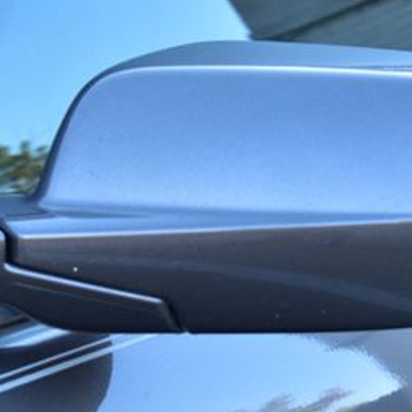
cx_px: 317
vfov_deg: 9.9
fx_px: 2371
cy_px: 207
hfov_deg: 9.9
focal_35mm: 176
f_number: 8
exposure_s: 1/60
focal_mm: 55
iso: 400
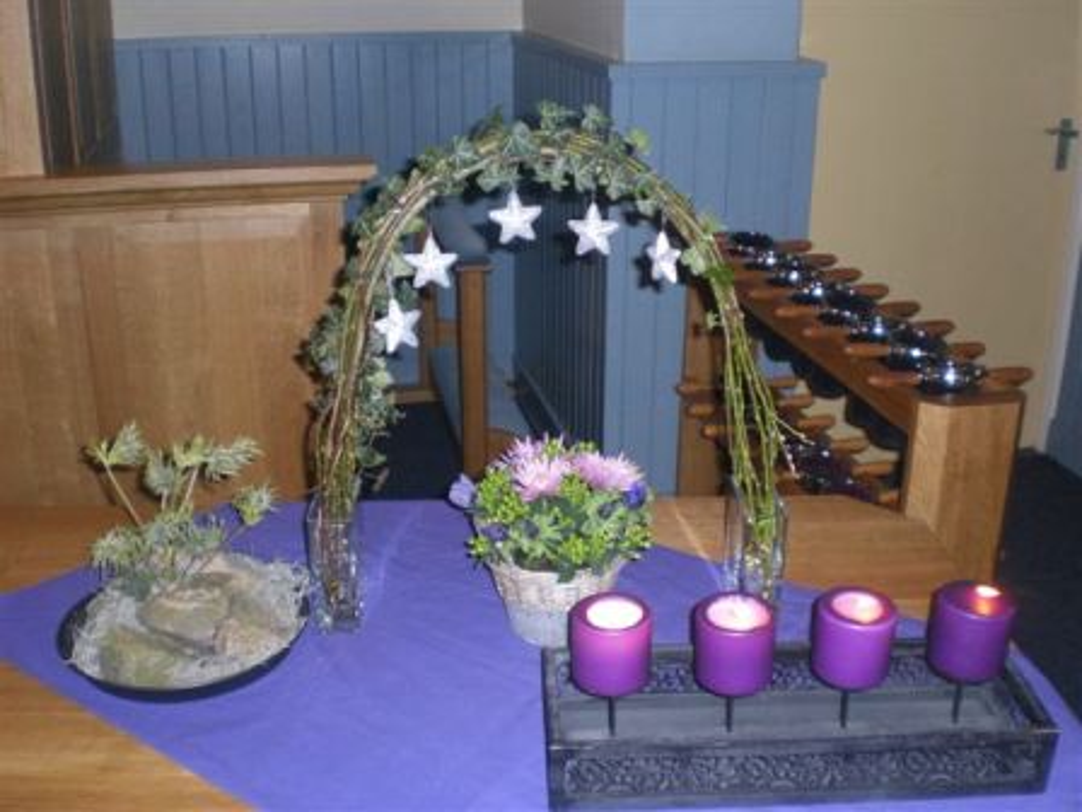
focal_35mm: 38
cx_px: 541
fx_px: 1188
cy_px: 406
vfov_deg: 37.7
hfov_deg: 49.0
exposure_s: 1/60
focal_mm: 6.3
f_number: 3.1
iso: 200
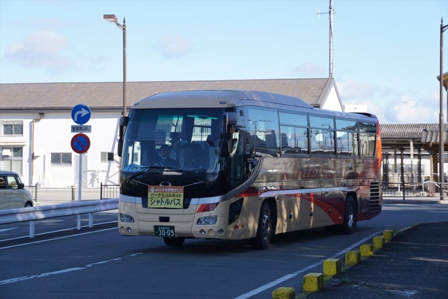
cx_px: 224
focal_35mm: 82
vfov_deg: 16.6
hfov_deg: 24.6
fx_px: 1027
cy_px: 150
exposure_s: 1/200
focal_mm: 55
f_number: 6.3
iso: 100
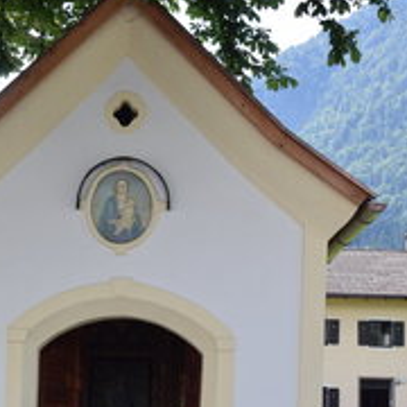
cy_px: 310
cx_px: 61
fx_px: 1357
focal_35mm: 102
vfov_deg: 17.0
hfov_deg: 16.9
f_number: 8
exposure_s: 1/250
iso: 220
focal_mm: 30
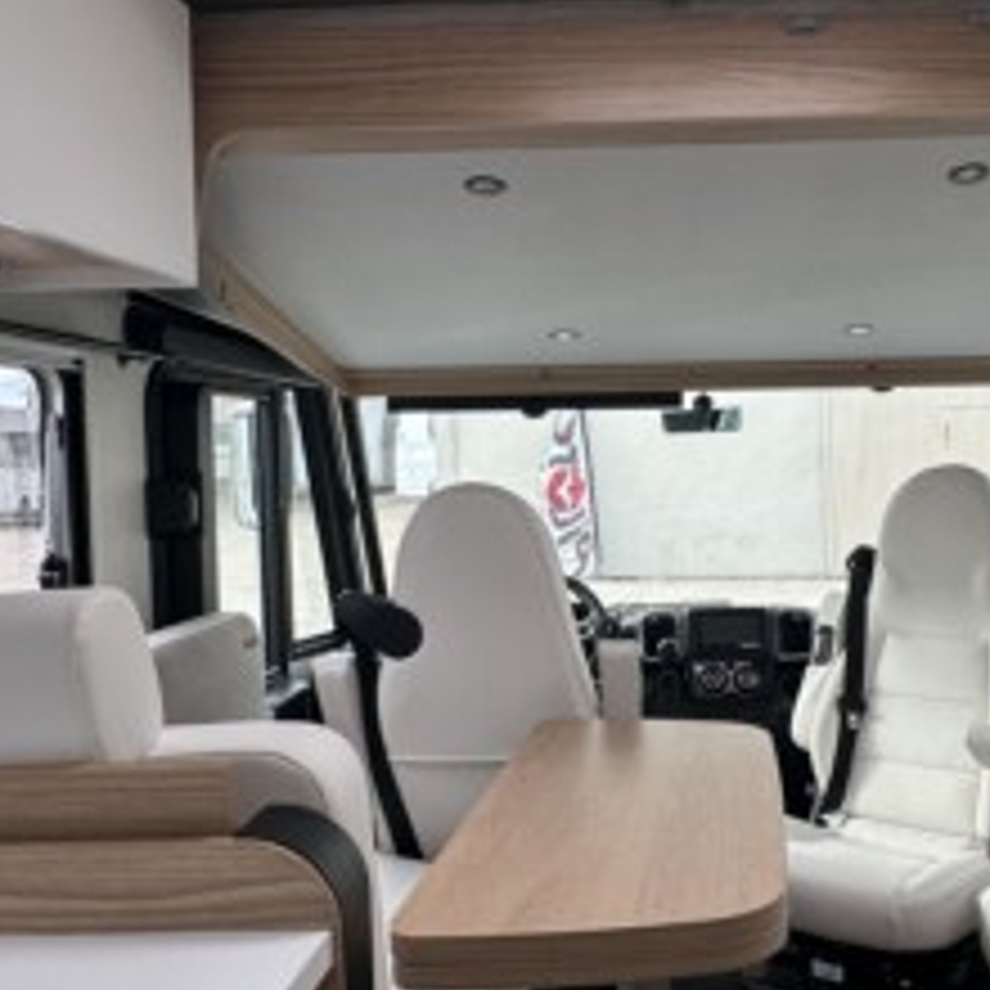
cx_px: 670
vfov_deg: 46.0
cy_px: 504
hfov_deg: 45.3
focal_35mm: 36
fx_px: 1165
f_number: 2.2
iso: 40
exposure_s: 1/99
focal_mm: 2.22
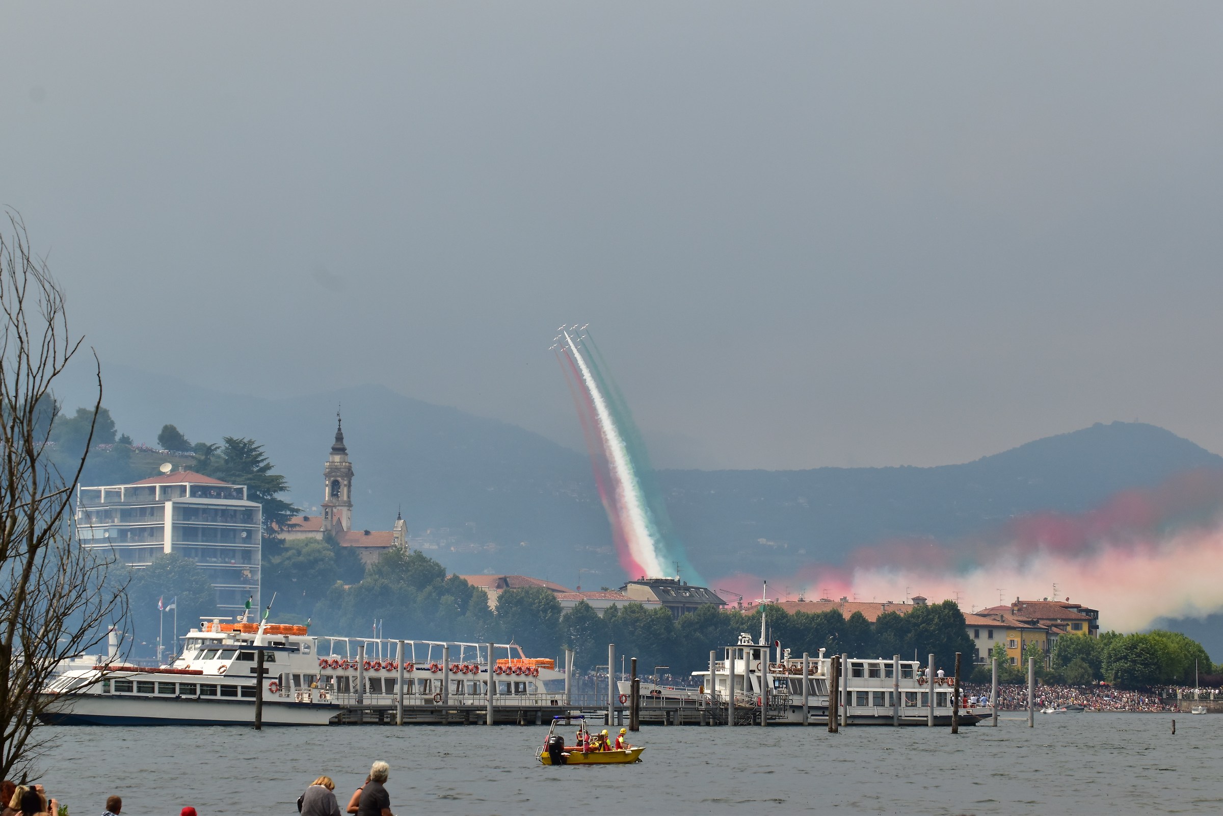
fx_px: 3974
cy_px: 408
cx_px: 612
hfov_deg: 17.5
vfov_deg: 11.7
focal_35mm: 117
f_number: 10
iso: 500
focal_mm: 78
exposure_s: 1/1600
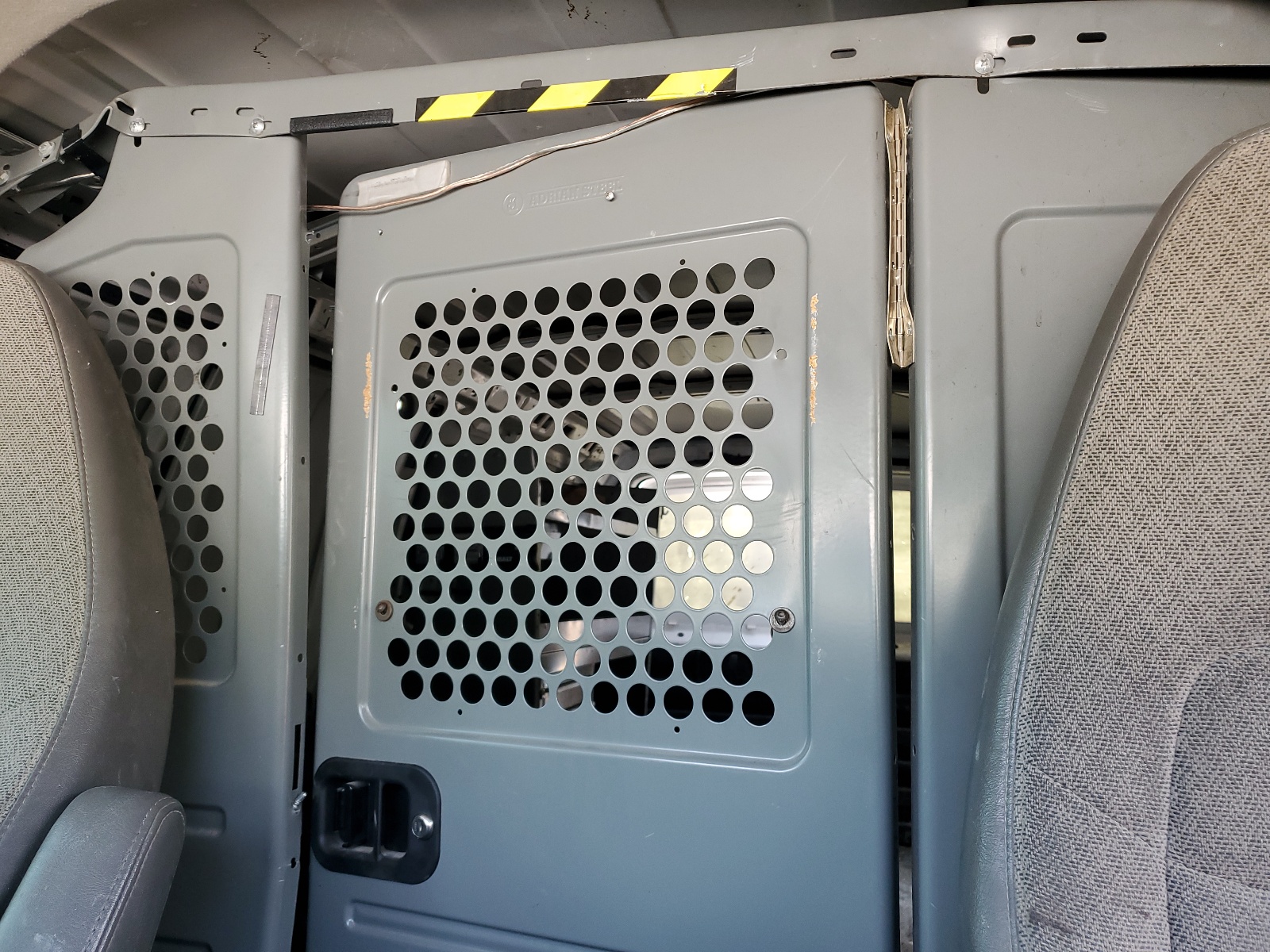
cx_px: 635
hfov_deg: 67.3
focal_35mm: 26
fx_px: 954
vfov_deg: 53.1
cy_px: 476
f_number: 1.5
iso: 67
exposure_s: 1/100
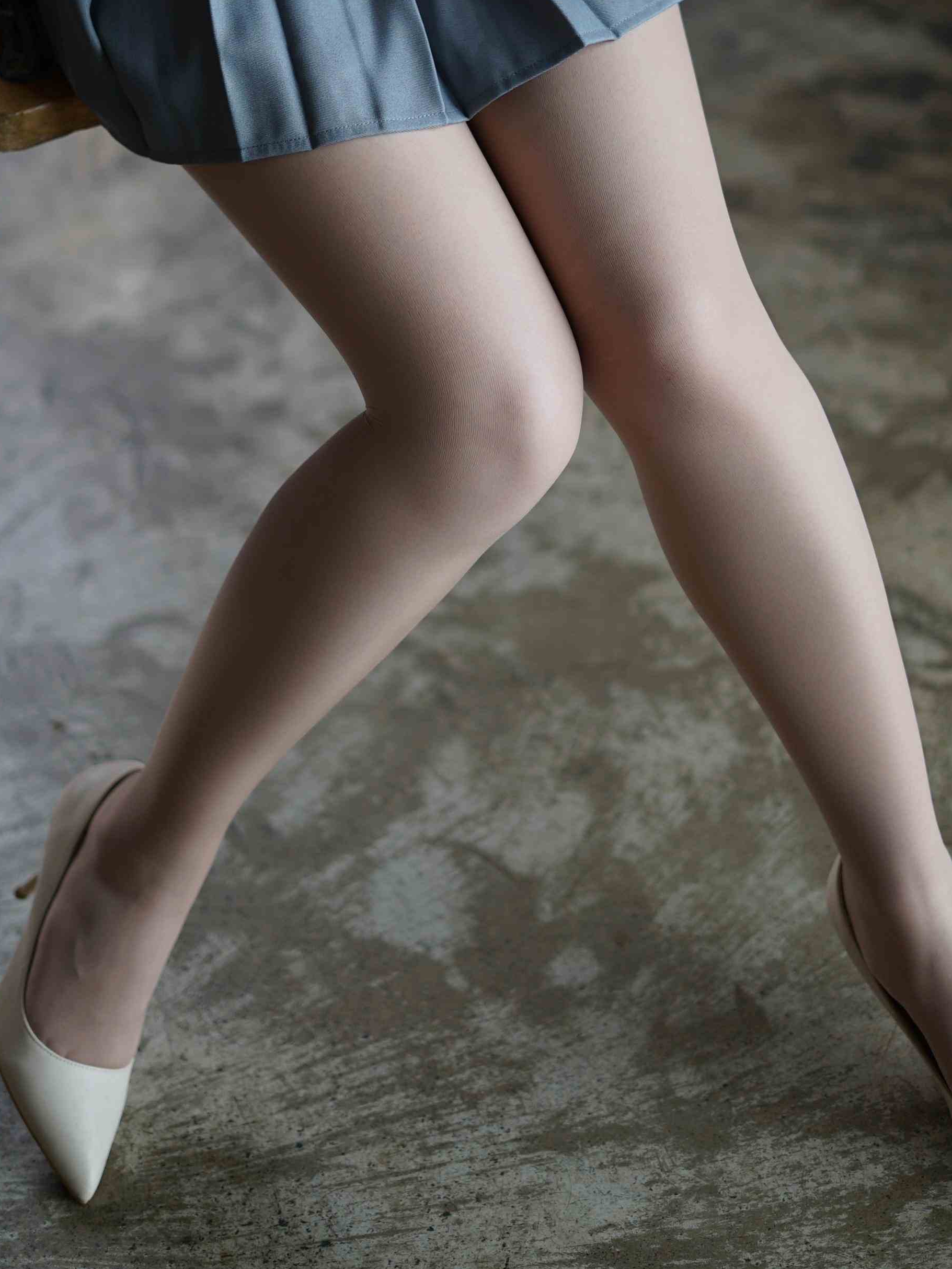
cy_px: 360
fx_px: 3080
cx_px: 550
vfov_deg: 23.1
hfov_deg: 17.6
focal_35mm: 84
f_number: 1.8
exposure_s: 1/125
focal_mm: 50
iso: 200
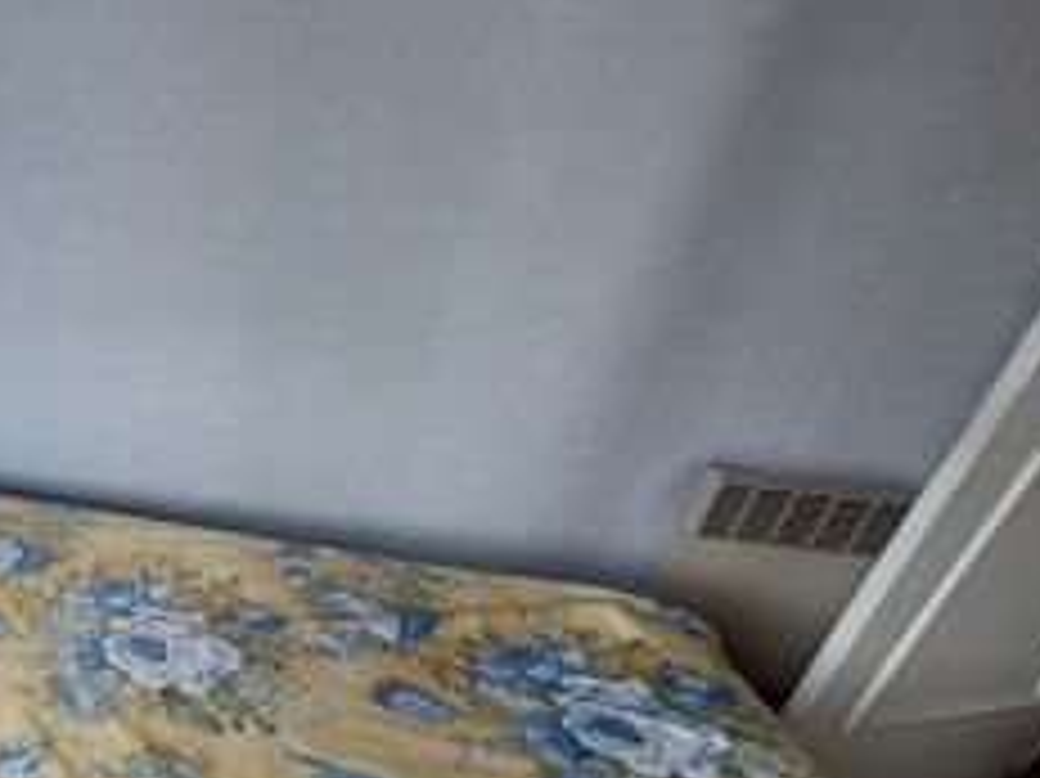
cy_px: 652
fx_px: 811
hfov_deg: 51.5
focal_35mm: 27
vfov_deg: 47.7
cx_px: -14
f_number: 2.2
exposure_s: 1/50
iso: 125
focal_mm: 1.74
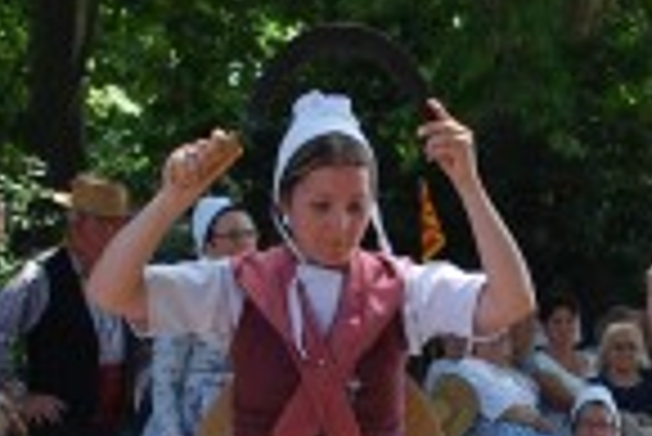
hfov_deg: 10.3
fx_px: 3608
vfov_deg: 6.8
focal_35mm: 199
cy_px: 605
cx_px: 459
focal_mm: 30
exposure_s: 1/125
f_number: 5.6
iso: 180
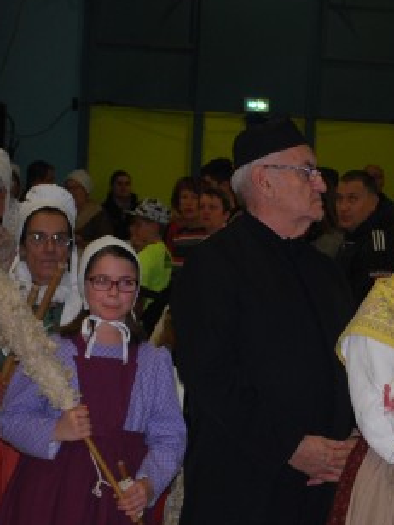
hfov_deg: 10.3
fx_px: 2185
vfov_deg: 13.7
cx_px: 334
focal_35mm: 144
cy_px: 340
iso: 360
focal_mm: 48
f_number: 5.6
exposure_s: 1/60
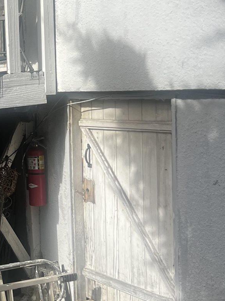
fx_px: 668
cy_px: 104
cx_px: -66
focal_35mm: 77
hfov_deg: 17.9
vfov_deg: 25.2
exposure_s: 1/2353
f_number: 1.5
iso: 50
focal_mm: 5.7
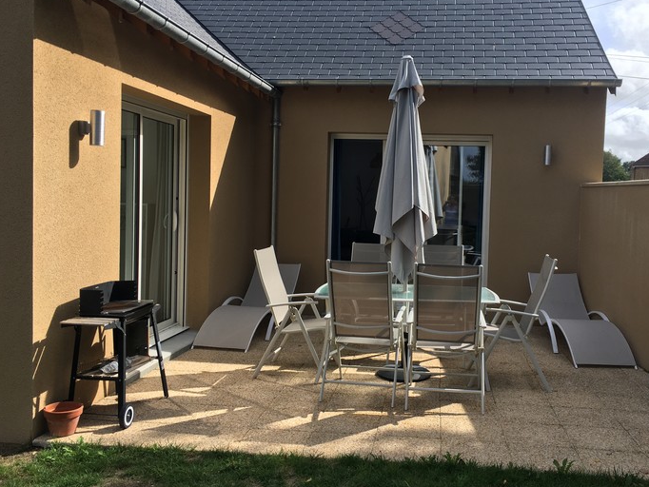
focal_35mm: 34
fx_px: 638
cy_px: 226
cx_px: 371
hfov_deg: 53.7
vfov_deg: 41.8
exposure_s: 1/986
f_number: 2.2
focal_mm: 4.15
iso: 25
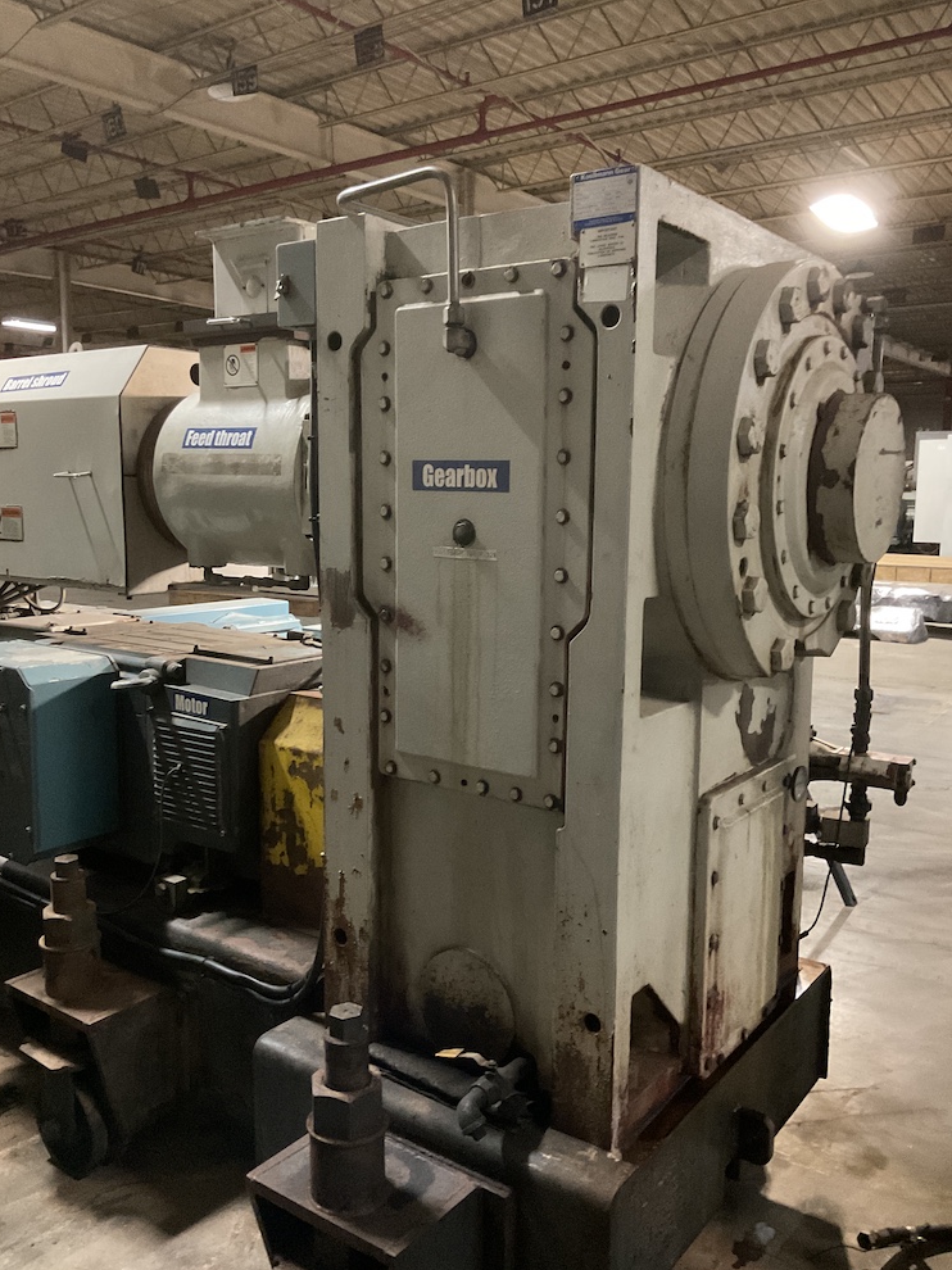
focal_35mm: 30
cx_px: 481
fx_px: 1101
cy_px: 649
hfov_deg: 46.8
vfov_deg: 60.0
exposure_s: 1/24
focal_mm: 3
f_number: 1.8
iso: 500
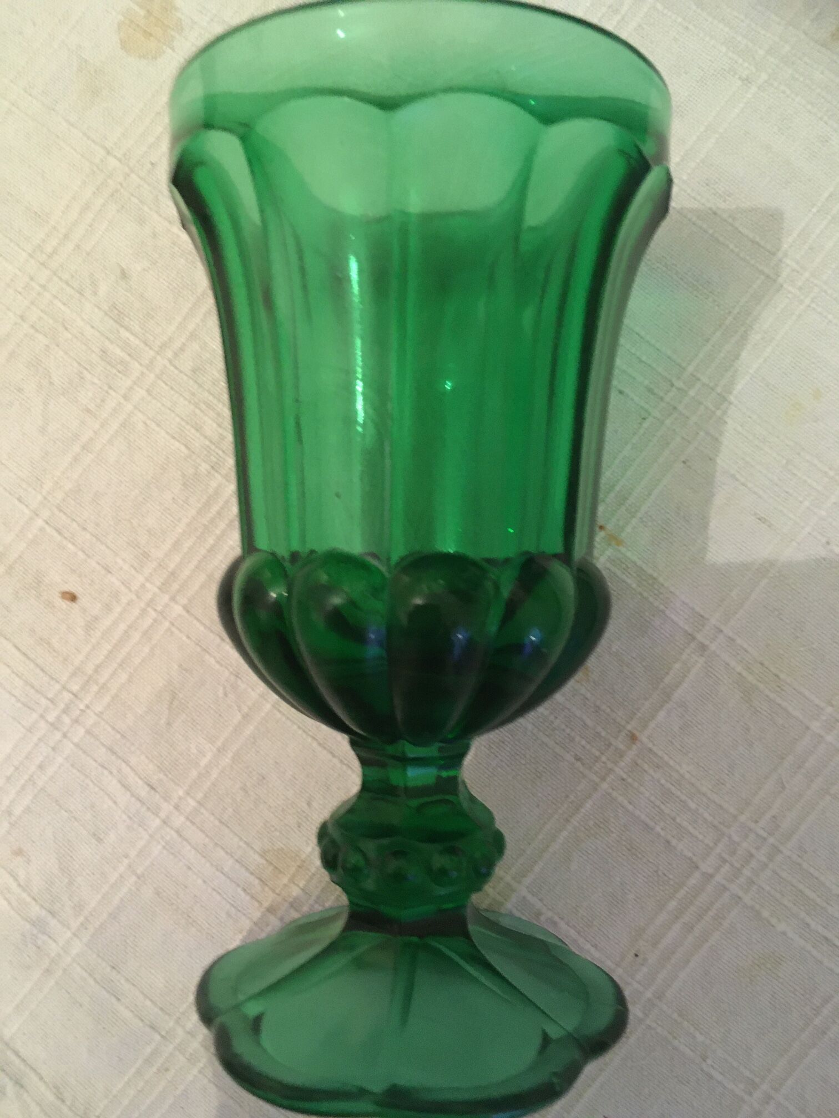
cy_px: 559
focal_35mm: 29
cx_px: 420
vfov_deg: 61.7
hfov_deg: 48.2
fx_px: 937
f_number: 2.2
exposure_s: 1/17
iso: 400
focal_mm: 4.15
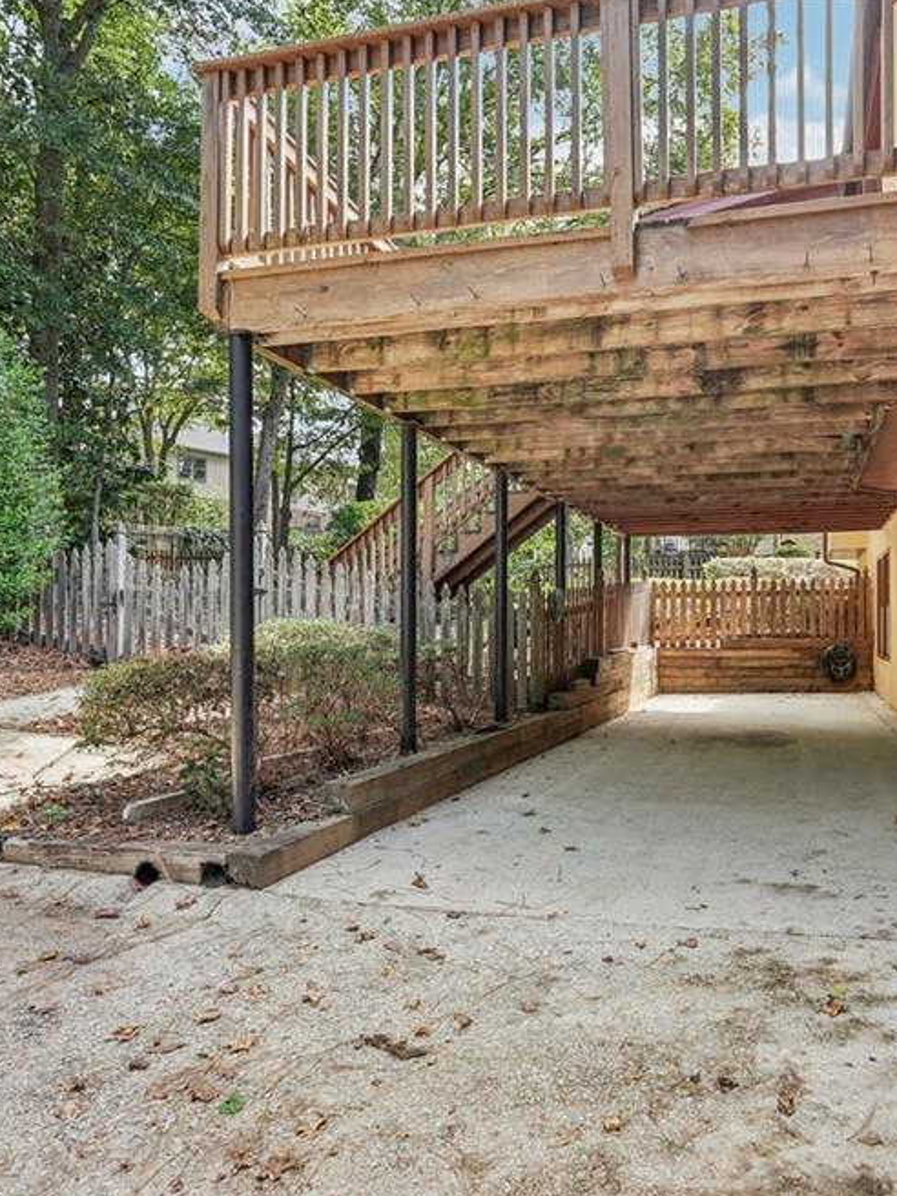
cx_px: 600
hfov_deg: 54.2
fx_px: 855
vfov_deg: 69.9
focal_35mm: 25
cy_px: 615
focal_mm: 16.5
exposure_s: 1/125
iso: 800
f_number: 8
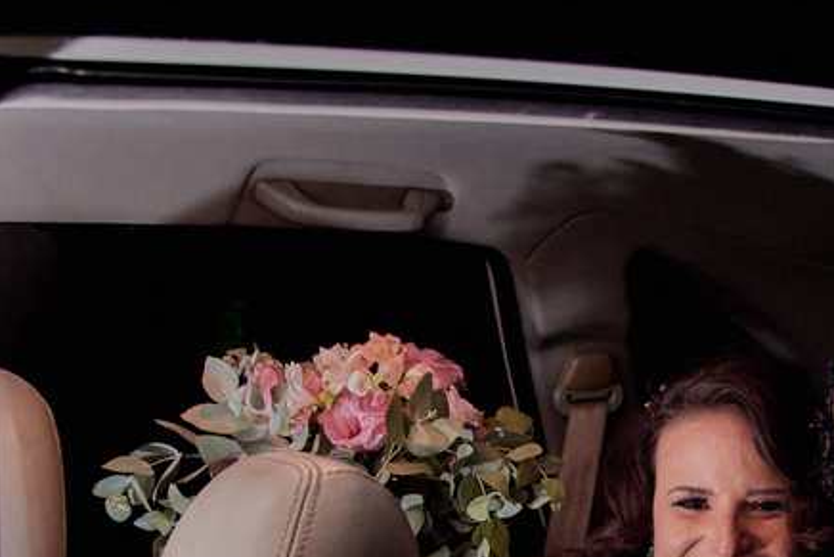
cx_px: 715
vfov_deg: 17.0
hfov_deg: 25.2
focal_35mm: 78
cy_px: 588
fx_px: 1816
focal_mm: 19
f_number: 3.5
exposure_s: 1/80
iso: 800
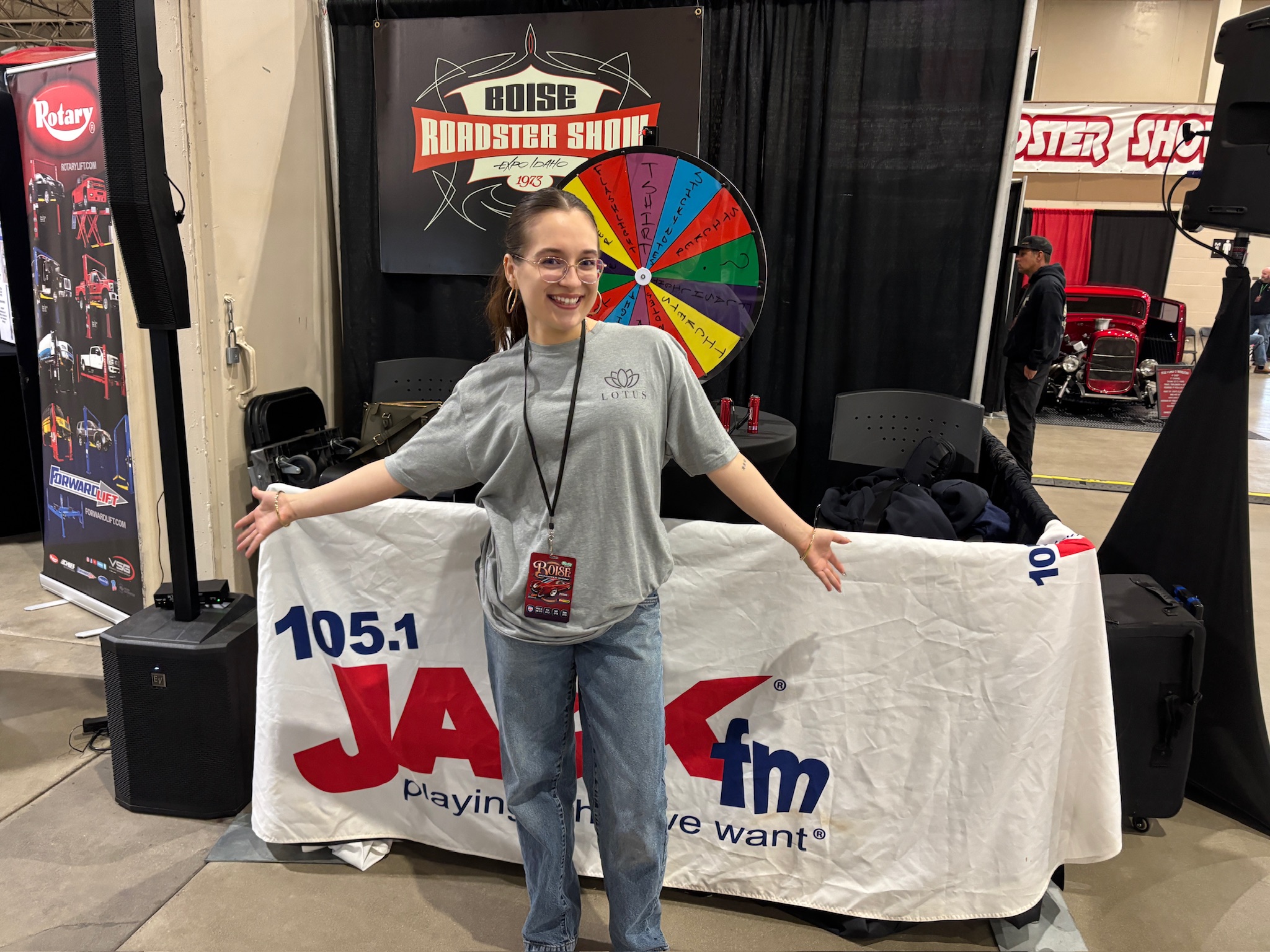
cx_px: 635
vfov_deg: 53.1
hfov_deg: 67.3
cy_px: 476
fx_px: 954
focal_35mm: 26
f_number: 1.6
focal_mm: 5.96
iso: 250
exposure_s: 1/60
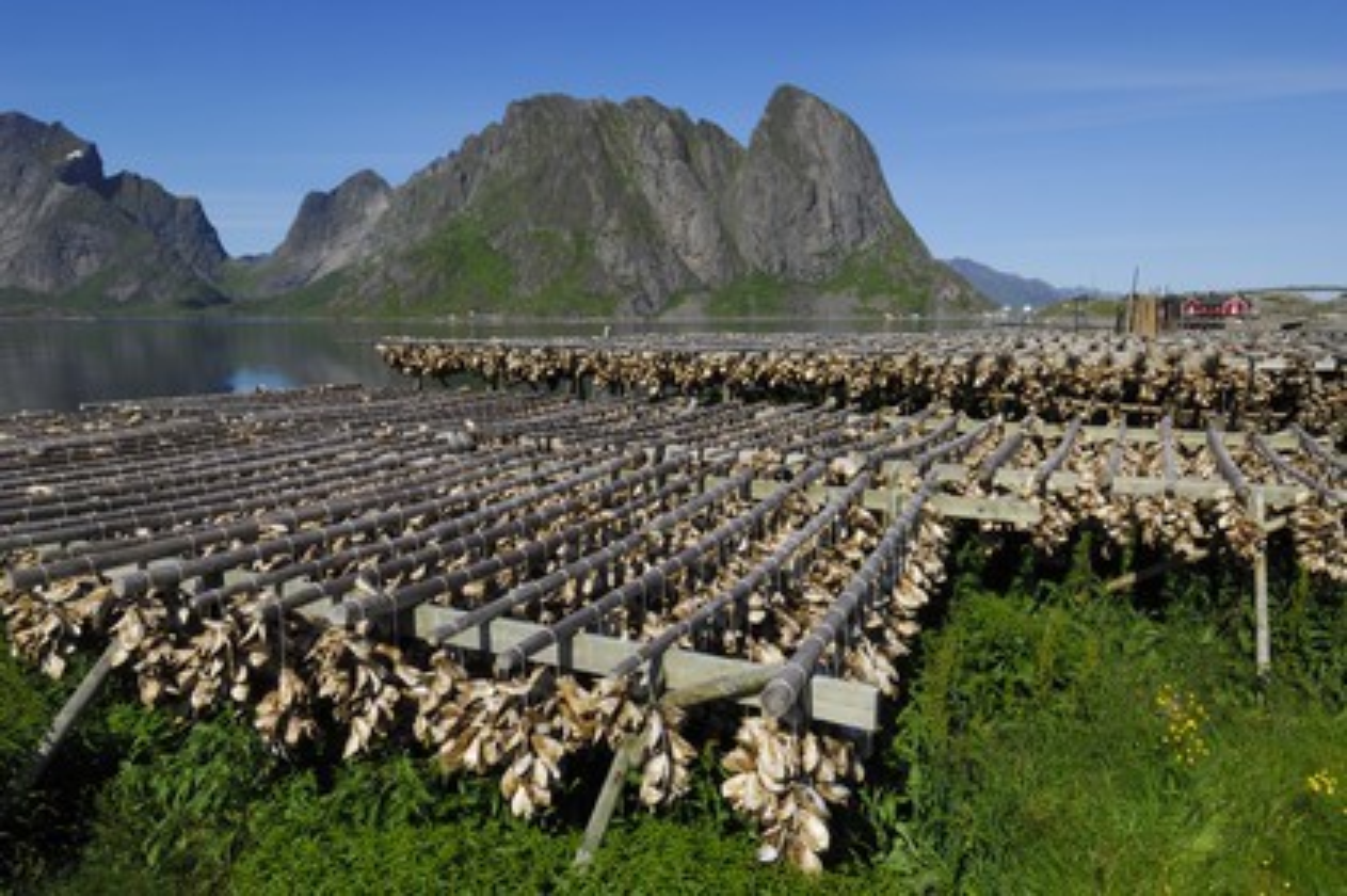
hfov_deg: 77.4
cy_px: 448
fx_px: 841
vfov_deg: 56.1
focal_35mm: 22
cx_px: 674
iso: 100
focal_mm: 15
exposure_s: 1/80
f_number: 19
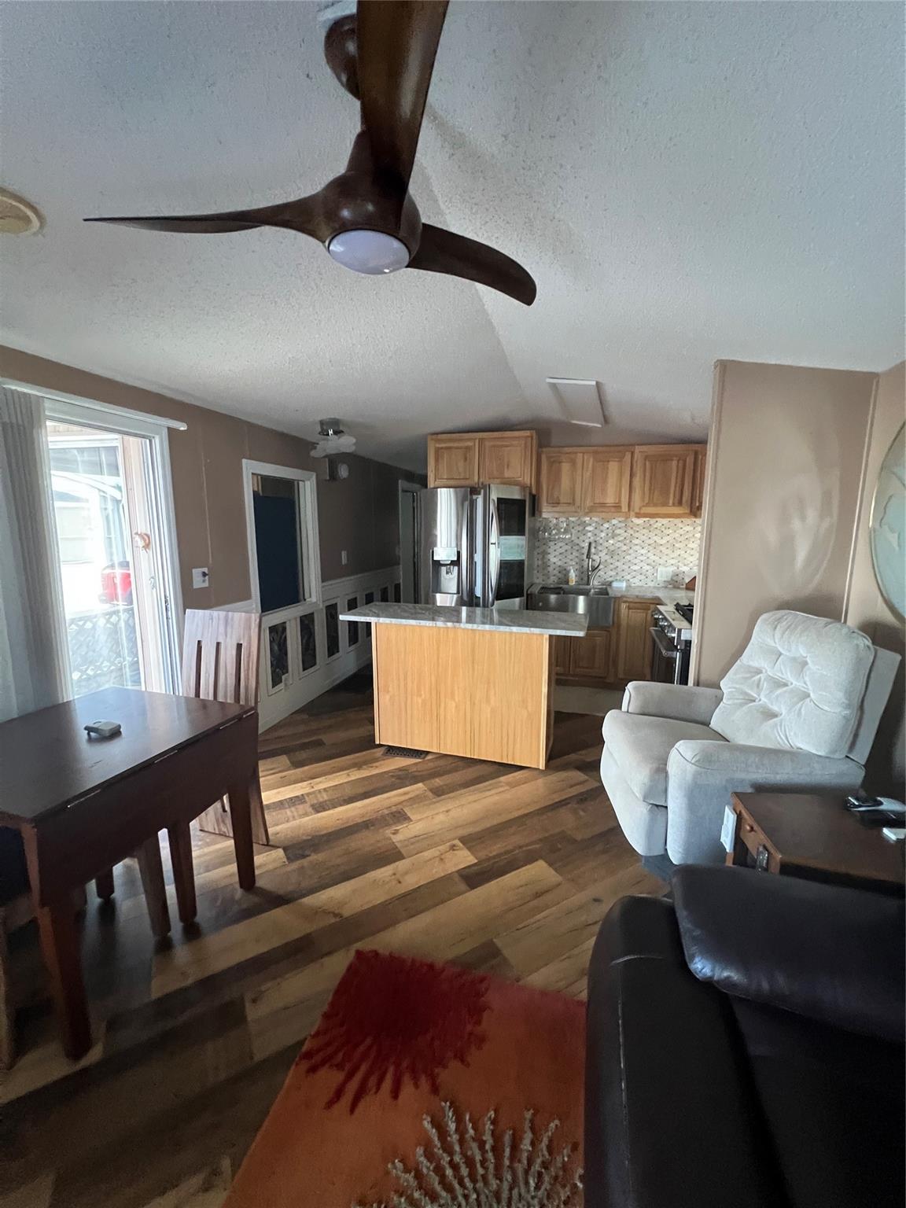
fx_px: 454
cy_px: 604
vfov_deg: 106.2
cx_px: 453
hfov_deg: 89.9
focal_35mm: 13
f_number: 1.8
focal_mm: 1.57
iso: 640
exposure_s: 1/60
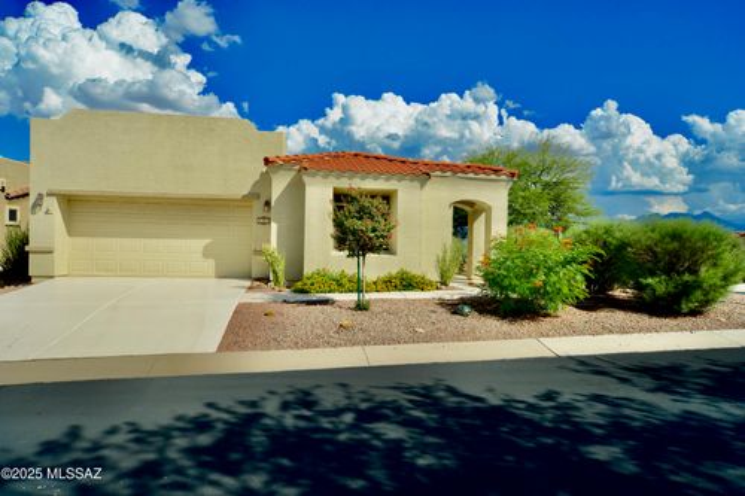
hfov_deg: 76.1
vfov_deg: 55.1
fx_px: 476
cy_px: 248
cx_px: 372
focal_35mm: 23
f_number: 13
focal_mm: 23
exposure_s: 1/320
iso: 200
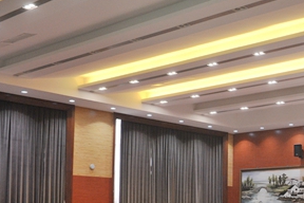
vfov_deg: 20.2
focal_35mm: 66
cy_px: 181
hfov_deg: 28.9
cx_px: 292
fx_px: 557
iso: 1600
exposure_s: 1/100
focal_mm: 34
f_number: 5
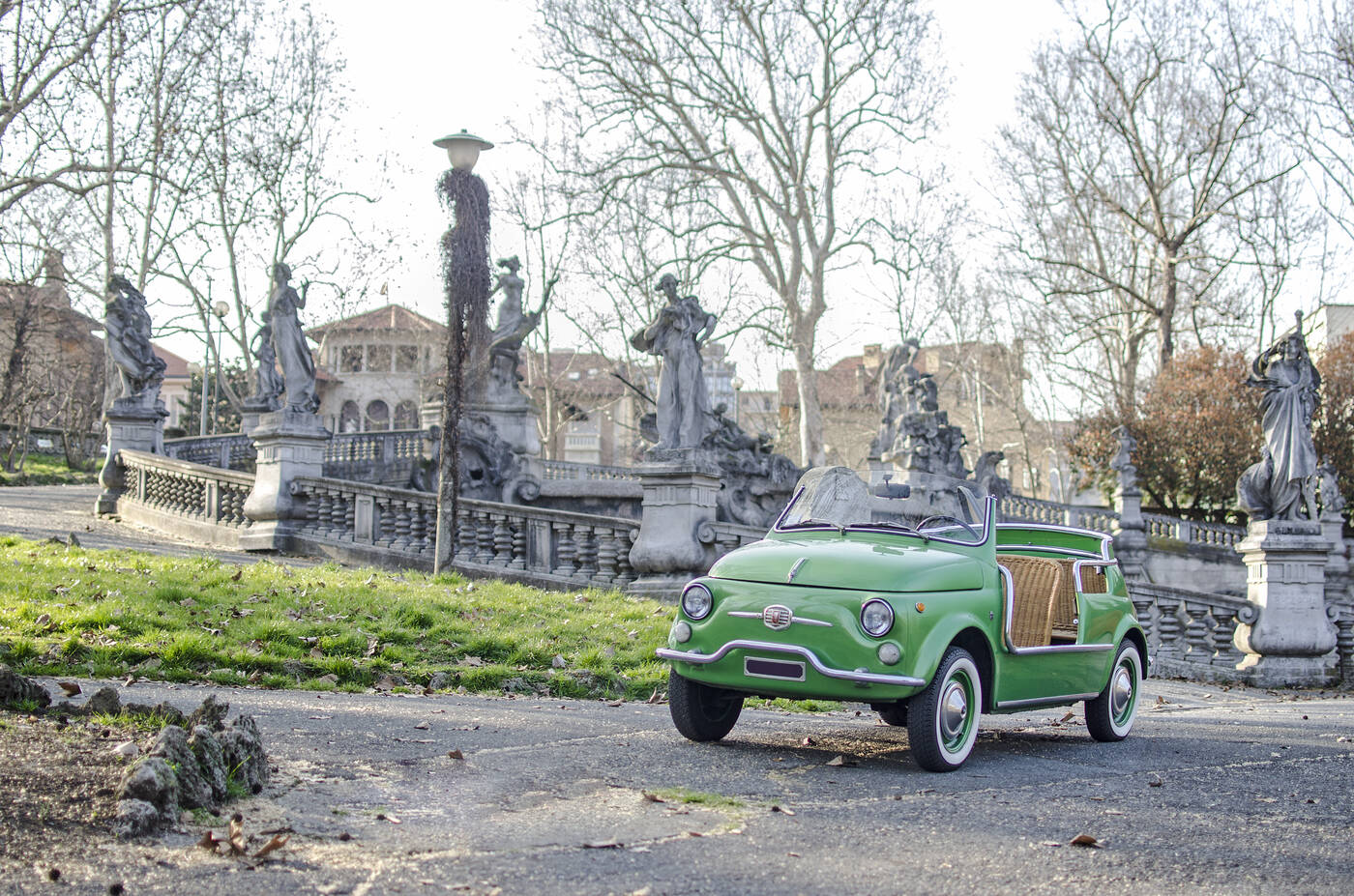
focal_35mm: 52
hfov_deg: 37.9
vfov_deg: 25.6
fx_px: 1970
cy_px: 448
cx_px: 677
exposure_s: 1/320
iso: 125
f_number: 2
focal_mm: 35
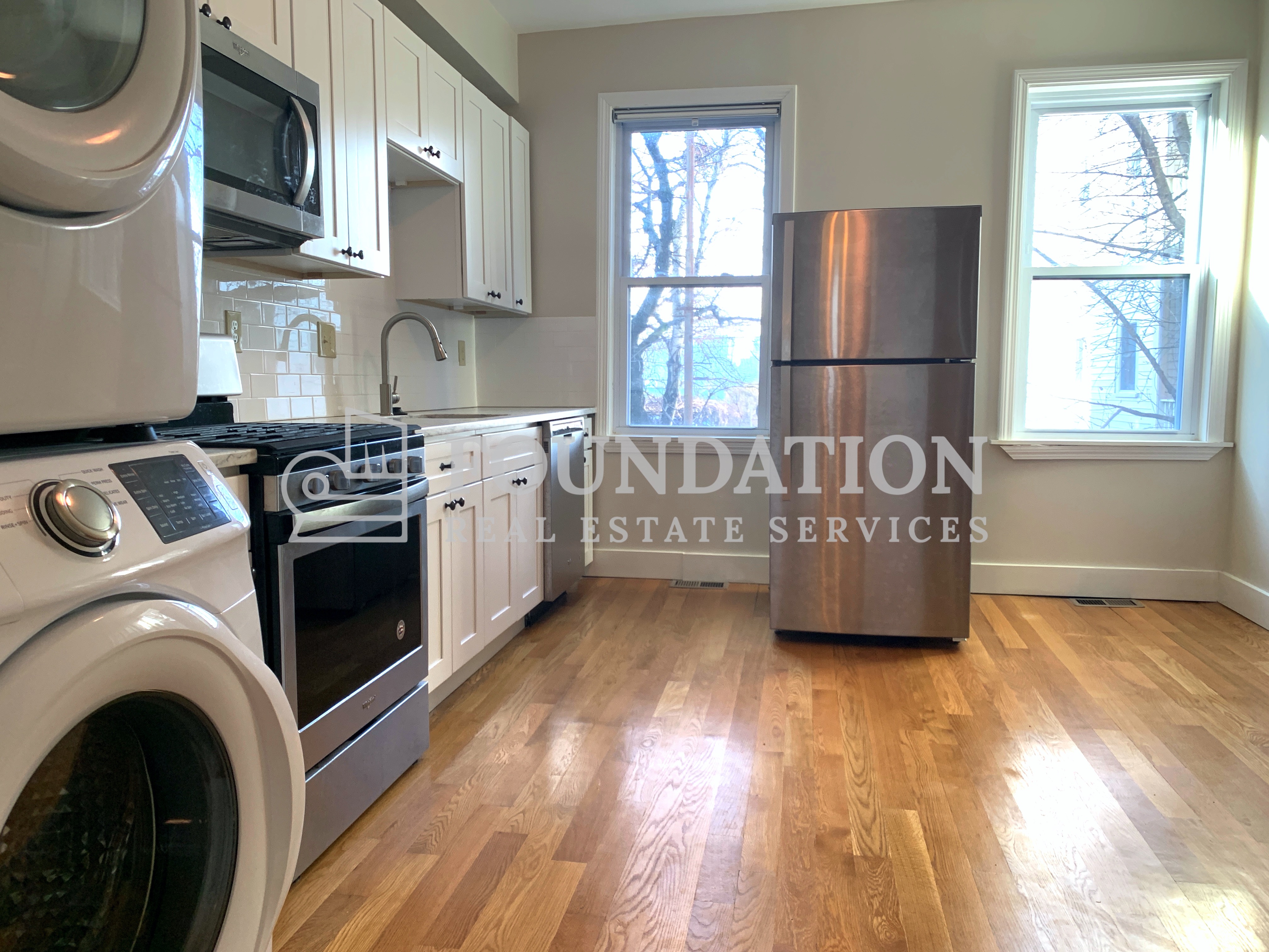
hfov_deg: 67.3
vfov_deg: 53.1
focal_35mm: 26
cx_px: 634
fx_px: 953
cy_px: 476
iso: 80
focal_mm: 4.25
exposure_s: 1/120
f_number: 1.8
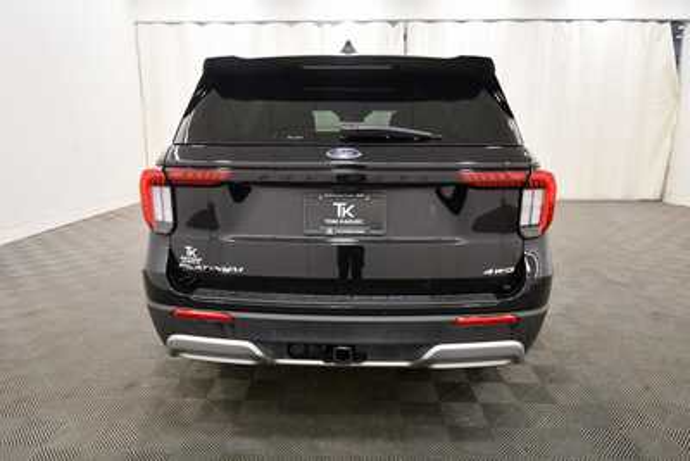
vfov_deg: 57.3
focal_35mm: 22
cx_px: 345
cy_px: 230
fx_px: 422
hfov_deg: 78.6
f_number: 5.3
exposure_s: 1/125
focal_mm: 15
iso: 1250
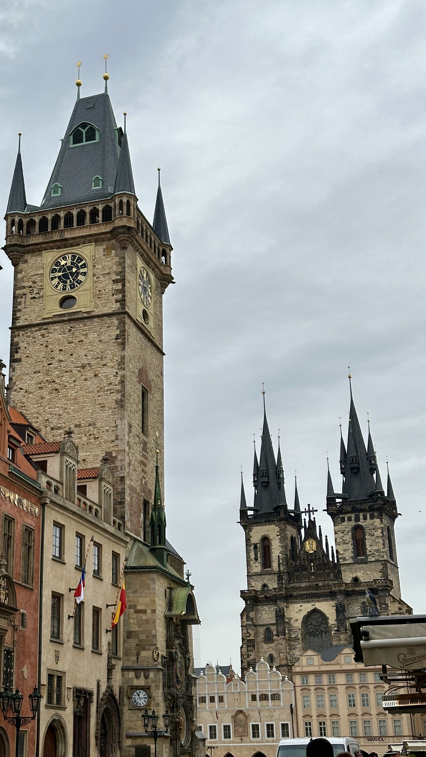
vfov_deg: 39.2
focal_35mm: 53
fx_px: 1064
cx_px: 147
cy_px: 378
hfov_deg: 22.6
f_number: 1.78
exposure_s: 1/2809
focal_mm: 6.86
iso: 64
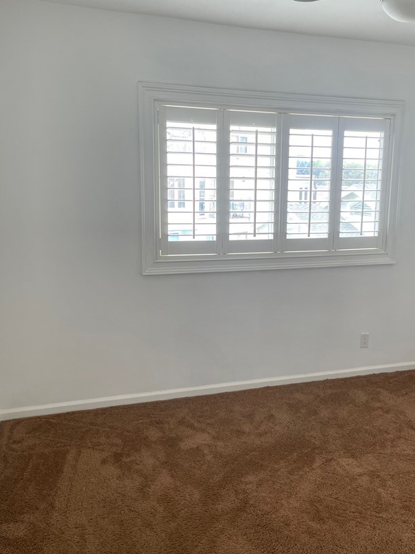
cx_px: 239
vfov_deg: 55.4
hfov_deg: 42.8
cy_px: 271
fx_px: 528
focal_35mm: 33
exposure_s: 1/120
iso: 64
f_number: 1.6
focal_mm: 4.2
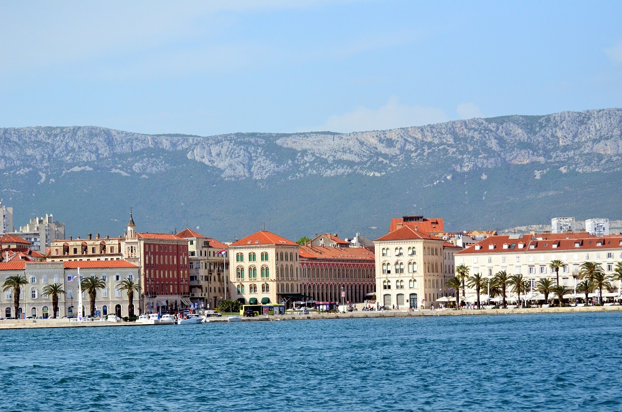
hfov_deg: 16.1
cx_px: 311
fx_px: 2198
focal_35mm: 128
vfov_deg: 10.7
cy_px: 206
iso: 1100
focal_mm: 85
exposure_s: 1/8000
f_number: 4.5
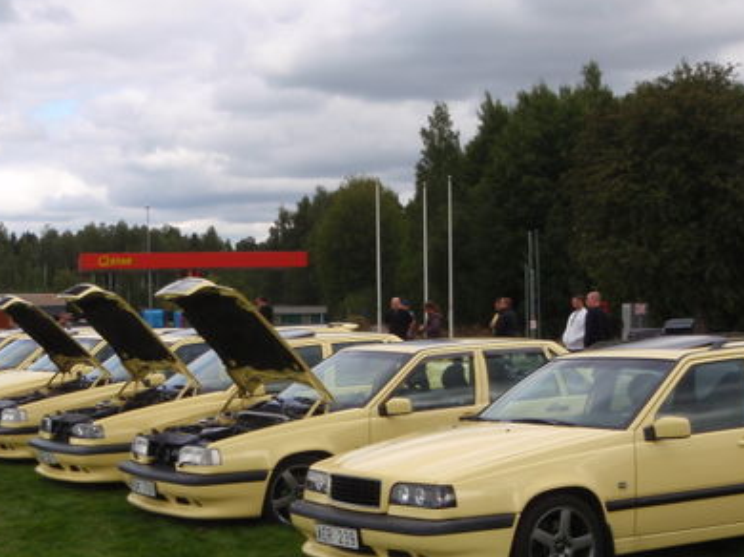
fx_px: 1482
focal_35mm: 69
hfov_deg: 28.1
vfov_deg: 21.2
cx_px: 309
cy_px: 374
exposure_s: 1/125
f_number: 6.3
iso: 64
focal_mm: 7.57
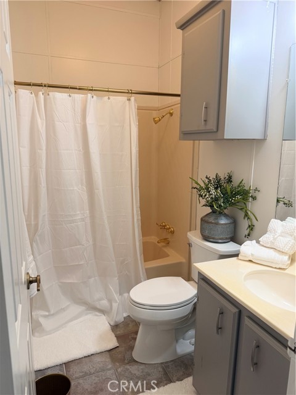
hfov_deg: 56.8
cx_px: 148
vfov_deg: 71.6
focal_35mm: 24
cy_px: 198
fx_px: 274
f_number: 1.78
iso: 160
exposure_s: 1/120
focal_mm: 6.76
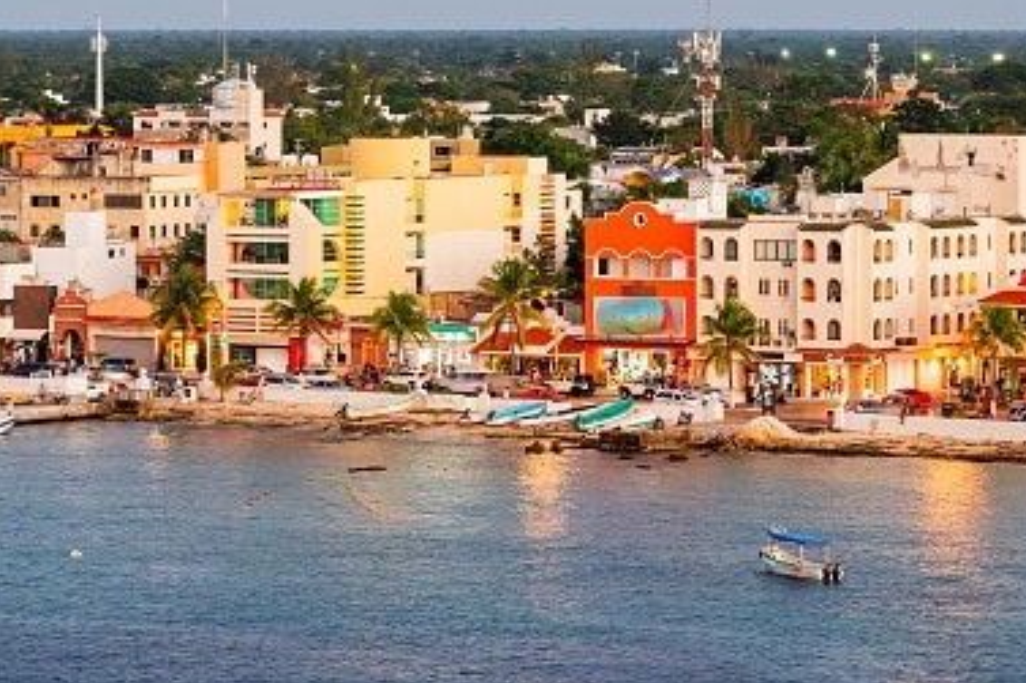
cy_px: 207
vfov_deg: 6.4
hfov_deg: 9.6
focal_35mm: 215
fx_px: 6125
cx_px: 376
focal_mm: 135
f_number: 7.1
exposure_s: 1/5
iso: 200
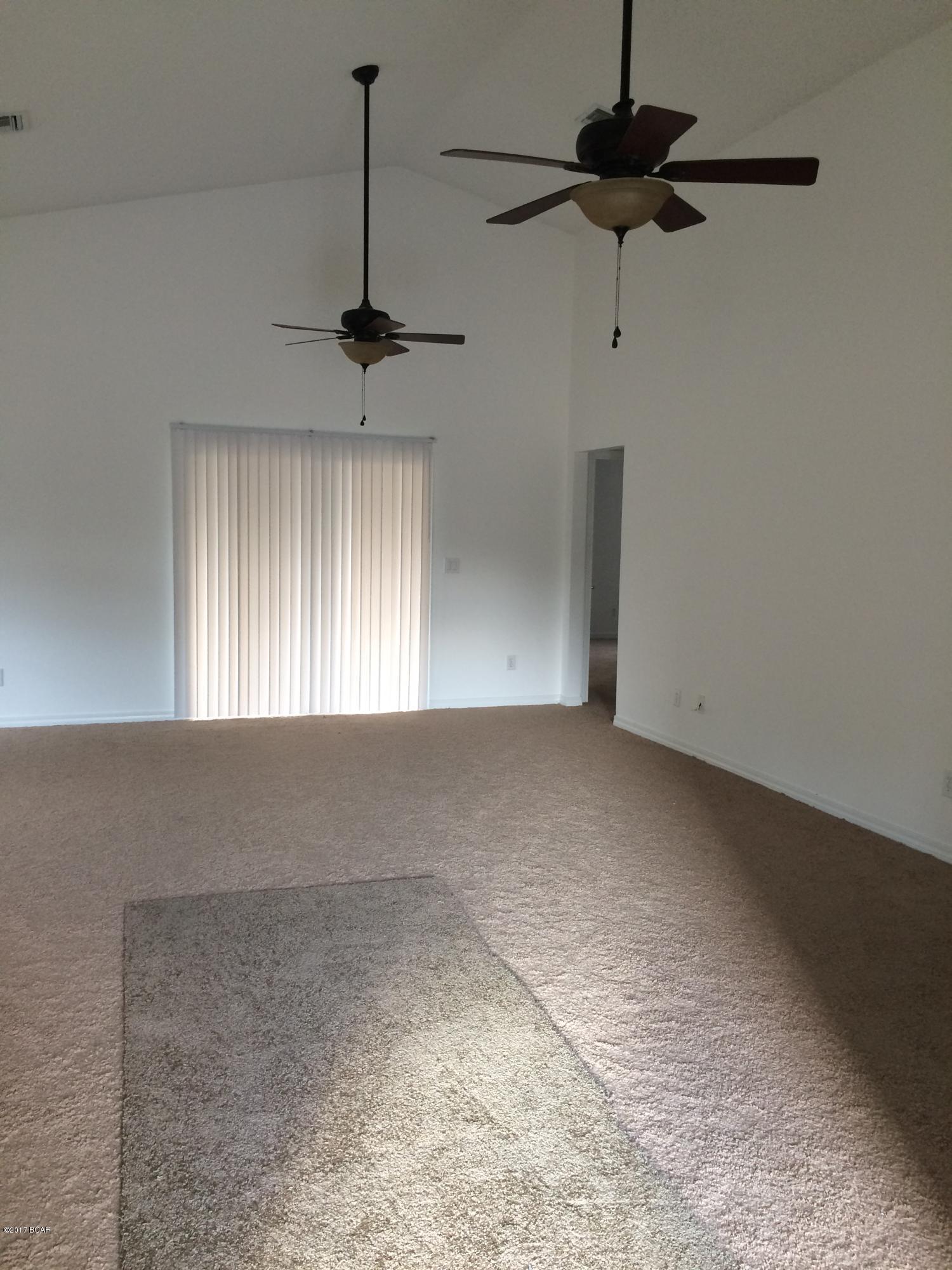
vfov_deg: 61.7
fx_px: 1063
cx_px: 476
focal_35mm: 29
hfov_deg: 48.2
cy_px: 635
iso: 64
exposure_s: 1/30
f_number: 2.2
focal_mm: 4.15
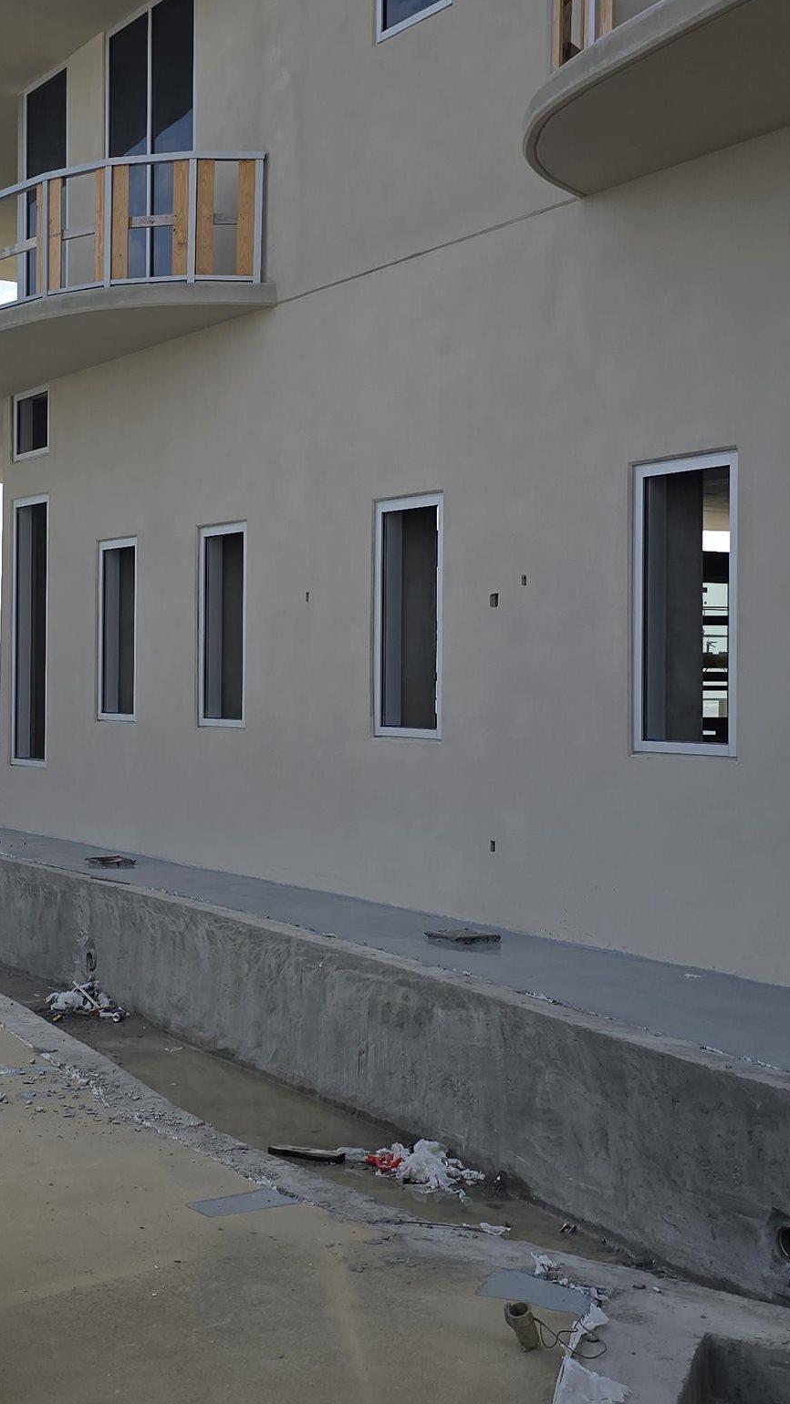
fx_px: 1862
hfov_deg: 23.7
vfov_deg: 41.3
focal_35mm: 50
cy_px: 646
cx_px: 203
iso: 12
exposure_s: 1/1011
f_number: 1.7
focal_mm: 6.3
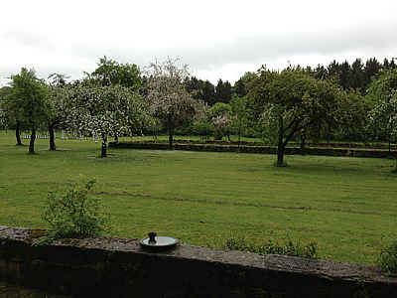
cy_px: 149
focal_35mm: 35
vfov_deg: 40.7
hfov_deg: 52.6
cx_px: 198
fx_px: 401
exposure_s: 1/332
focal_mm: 4.28
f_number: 2.4
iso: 50
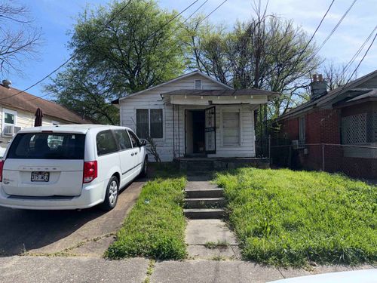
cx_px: 188
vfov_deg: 56.8
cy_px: 142
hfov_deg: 71.6
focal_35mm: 24
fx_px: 261
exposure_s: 1/8621
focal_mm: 6.76
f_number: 1.78
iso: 50
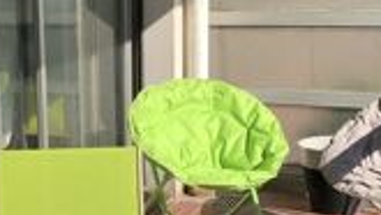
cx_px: 37
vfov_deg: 13.6
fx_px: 900
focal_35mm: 89
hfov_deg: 23.3
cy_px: 139
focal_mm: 3.99
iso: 20
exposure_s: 1/2183
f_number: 1.8
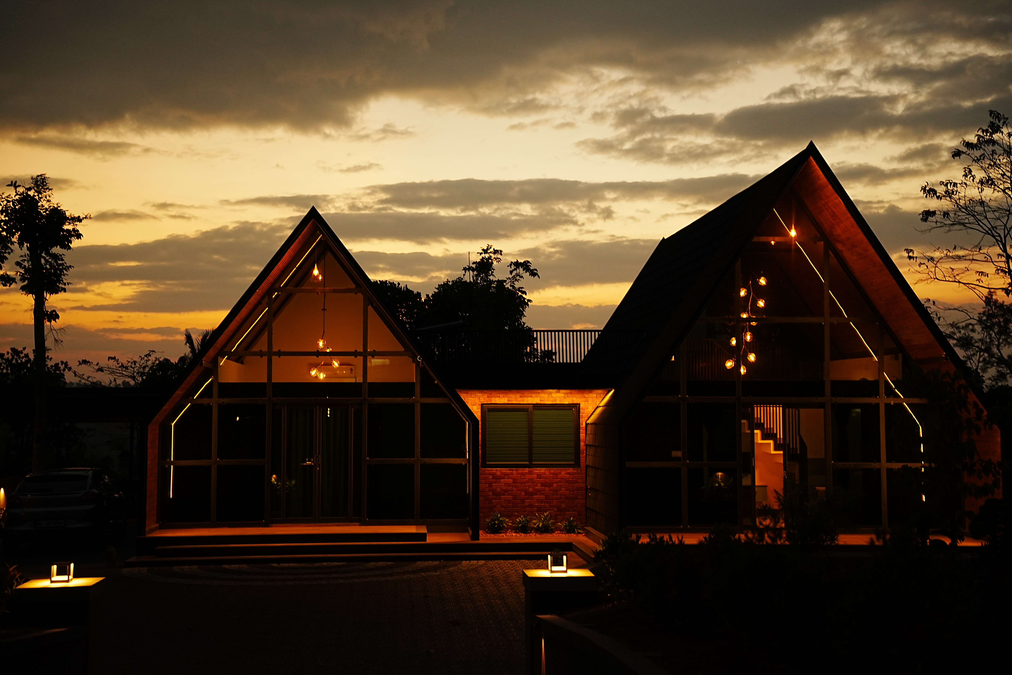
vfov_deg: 26.8
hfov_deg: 39.3
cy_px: 338
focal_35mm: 50
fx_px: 1417
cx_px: 506
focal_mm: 50.4
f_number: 2.8
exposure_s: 1/80
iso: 800
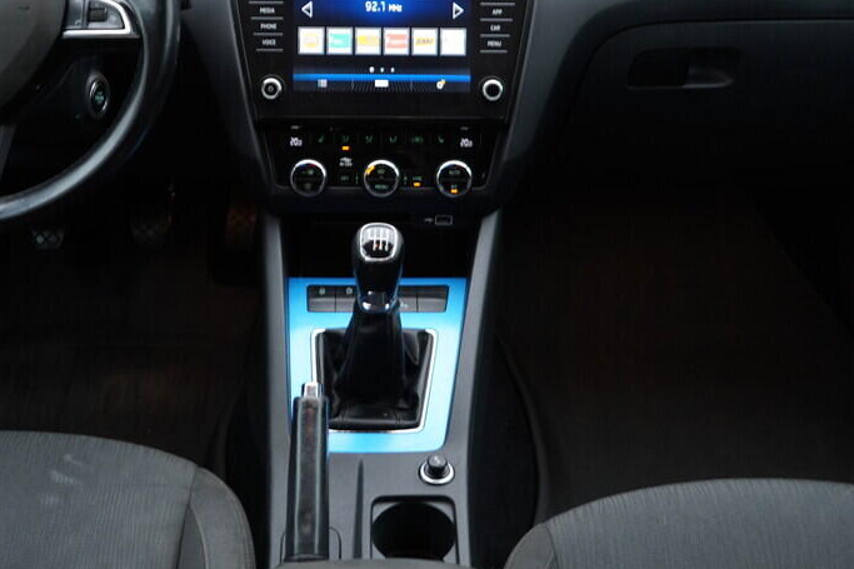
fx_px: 1281
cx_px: 375
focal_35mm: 54
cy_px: 151
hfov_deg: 36.8
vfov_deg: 24.8
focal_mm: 24
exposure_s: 1/40
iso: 200
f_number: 2.8
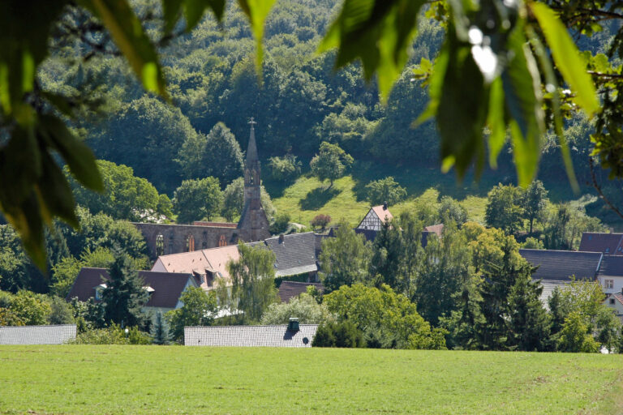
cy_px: 208
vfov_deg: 13.0
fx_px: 1817
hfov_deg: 19.5
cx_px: 312
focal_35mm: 105
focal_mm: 70
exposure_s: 1/250
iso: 200
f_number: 8
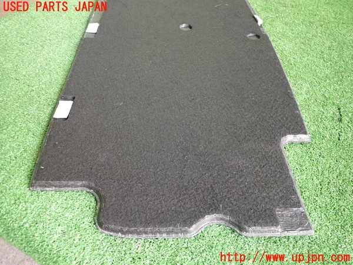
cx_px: 176
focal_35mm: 25
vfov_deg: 54.9
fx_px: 255
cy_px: 132
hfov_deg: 69.4
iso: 500
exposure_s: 1/30
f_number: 2
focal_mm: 4.5
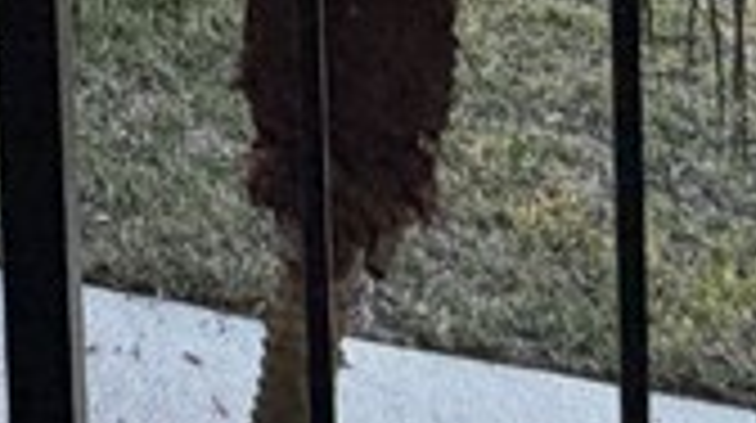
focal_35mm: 93
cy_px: -1089
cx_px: -346
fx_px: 1862
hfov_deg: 20.1
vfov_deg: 8.8
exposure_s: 1/121
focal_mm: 2.22
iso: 100
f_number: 2.2
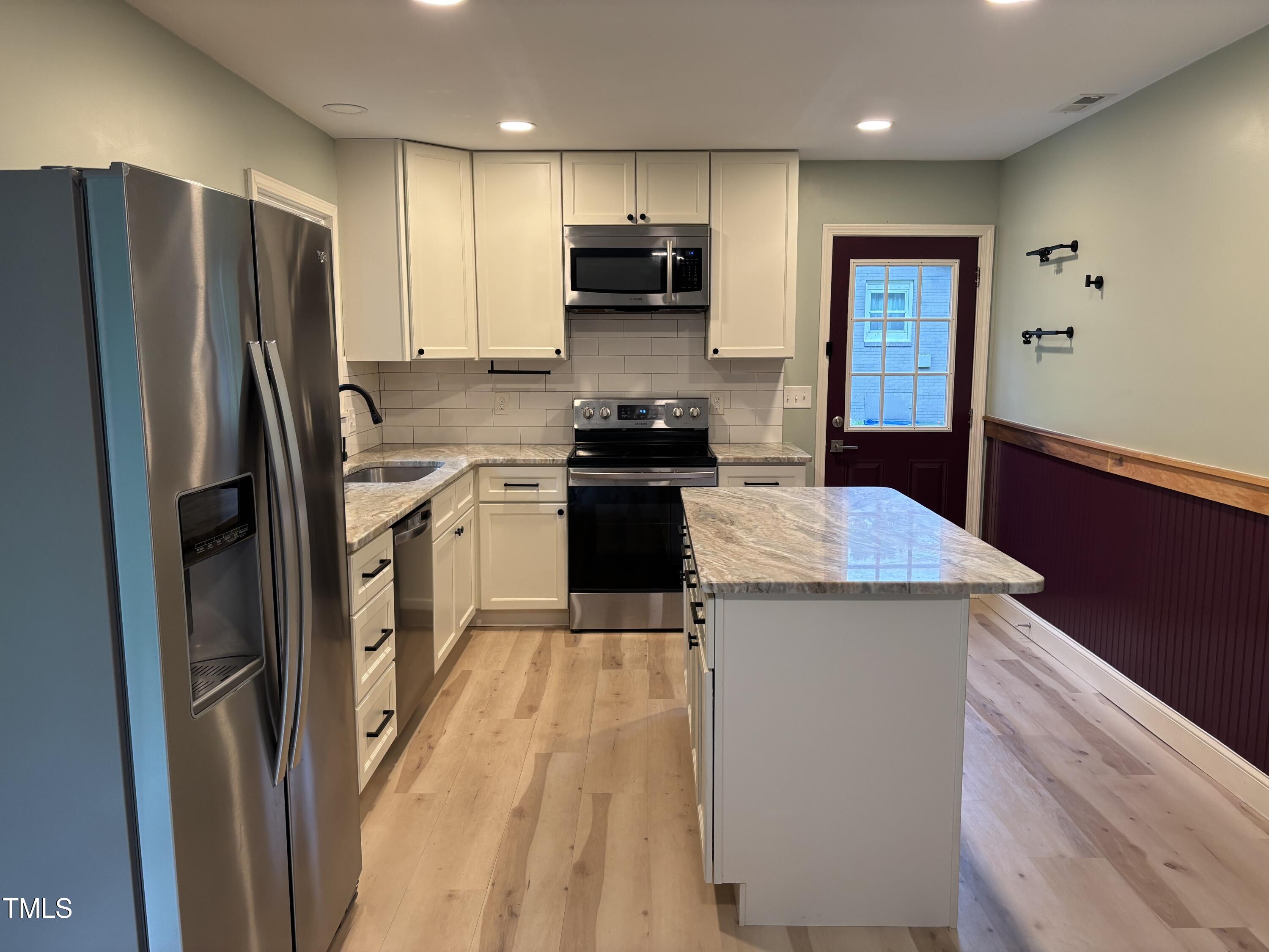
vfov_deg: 53.1
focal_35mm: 26
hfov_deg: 67.3
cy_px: 476
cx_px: 634
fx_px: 953
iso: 125
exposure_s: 1/60
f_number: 1.6
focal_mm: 5.96
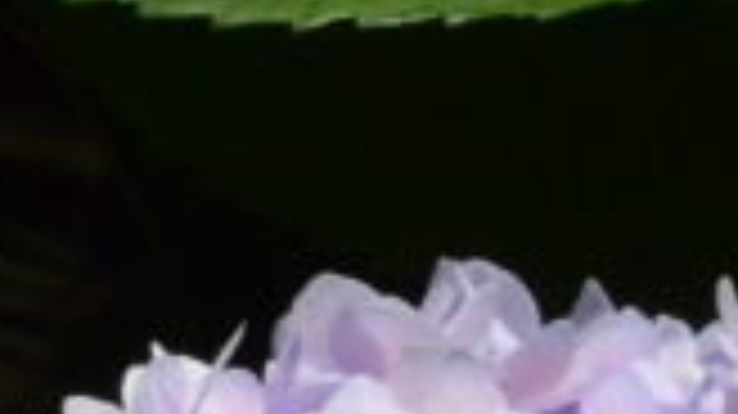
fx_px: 16295
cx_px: 1768
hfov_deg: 2.6
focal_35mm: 833
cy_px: 448
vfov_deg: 1.5
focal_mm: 85
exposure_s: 1/250
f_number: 32
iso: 2200
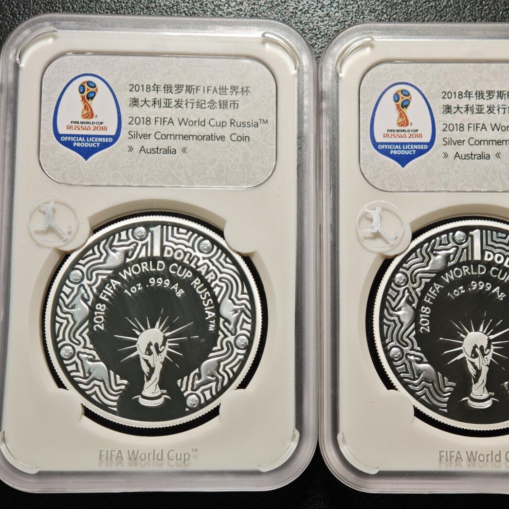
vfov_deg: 24.3
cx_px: 321
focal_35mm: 71
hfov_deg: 24.2
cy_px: 254
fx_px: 1181
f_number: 2
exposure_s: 1/120
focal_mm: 9
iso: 400
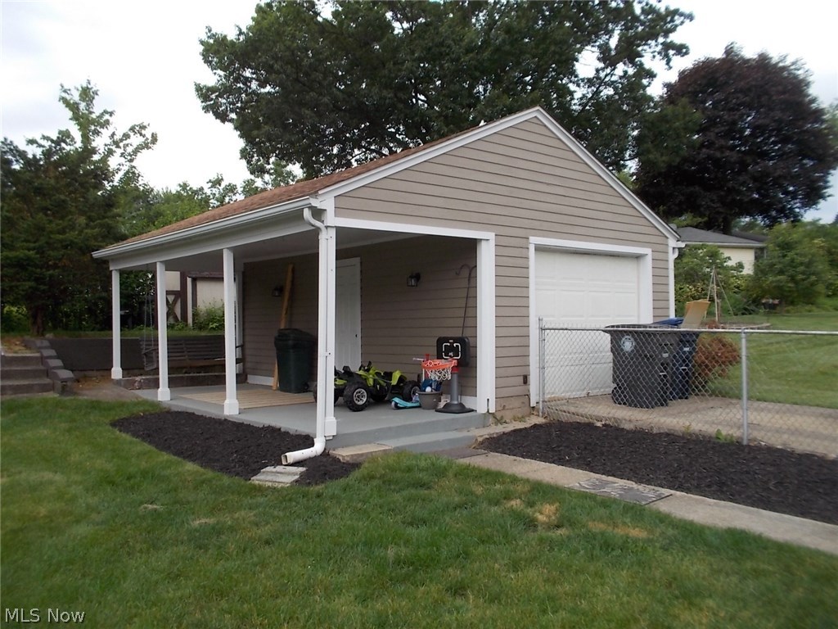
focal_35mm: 29
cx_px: 419
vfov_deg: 48.2
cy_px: 314
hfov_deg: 61.7
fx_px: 702
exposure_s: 1/125
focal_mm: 4.1
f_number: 3.3
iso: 80
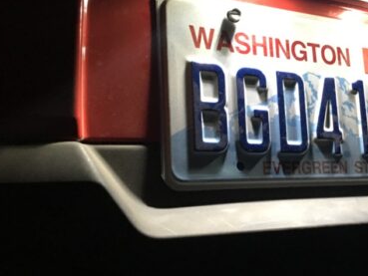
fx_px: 585
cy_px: 100
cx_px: 309
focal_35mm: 55
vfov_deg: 26.5
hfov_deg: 33.6
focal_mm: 4.15
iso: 80
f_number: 2.2
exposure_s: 1/10
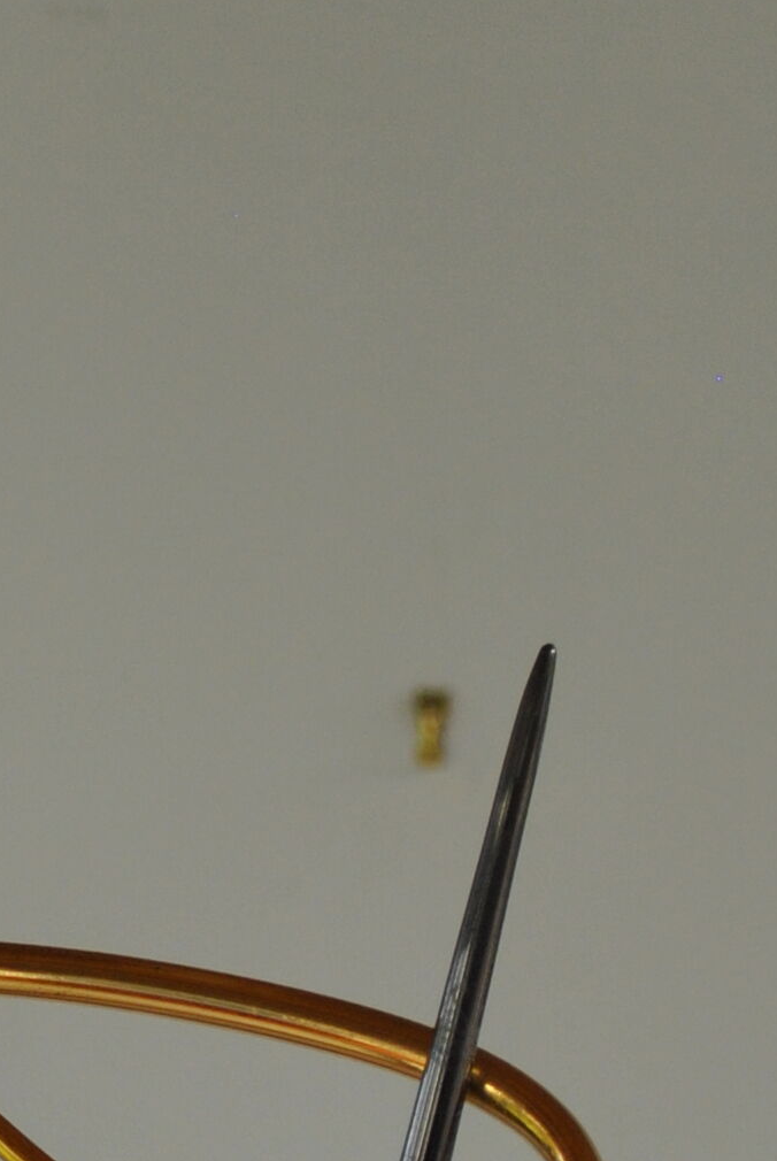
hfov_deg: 6.6
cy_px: 1429
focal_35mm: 207
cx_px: -375
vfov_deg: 9.8
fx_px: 6683
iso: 200
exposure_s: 1/125
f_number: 5.6
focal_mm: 36
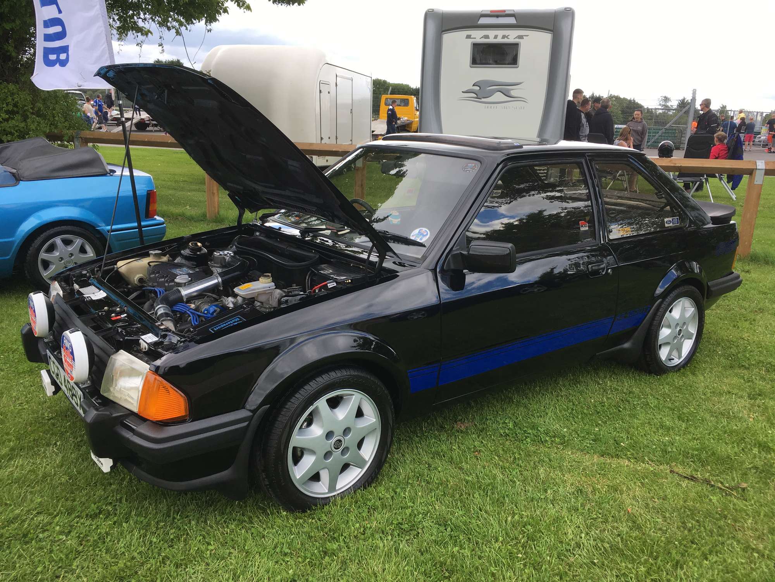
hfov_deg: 61.7
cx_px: 388
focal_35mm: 29
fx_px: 649
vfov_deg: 48.2
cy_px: 291
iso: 25
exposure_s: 1/420
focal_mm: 4.15
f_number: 2.2
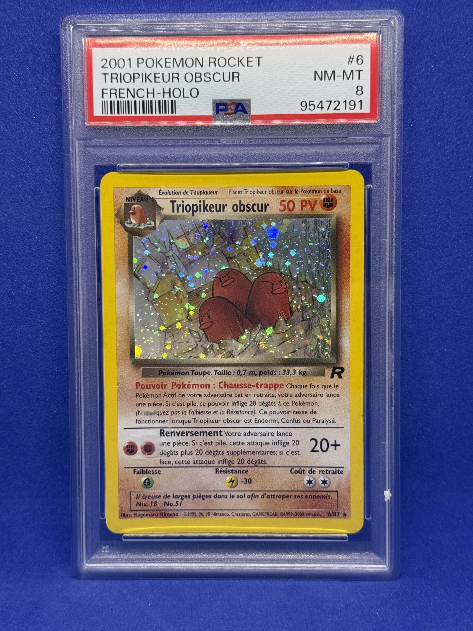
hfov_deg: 30.3
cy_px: 316
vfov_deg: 39.7
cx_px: 236
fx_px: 875
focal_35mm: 48
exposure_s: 1/173
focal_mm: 6.76
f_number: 1.78
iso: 80
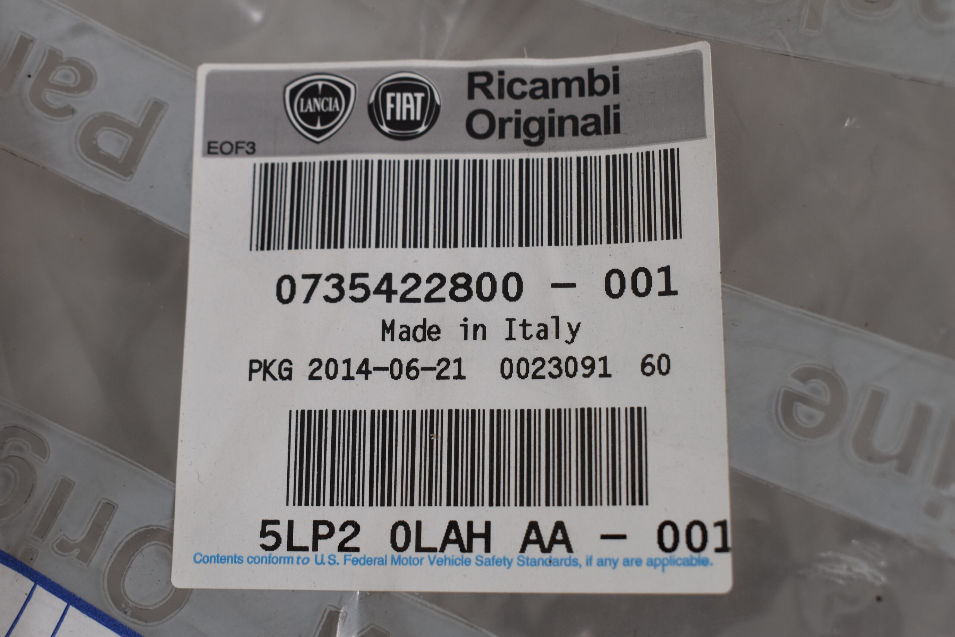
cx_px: 478
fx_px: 1353
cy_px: 318
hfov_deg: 38.9
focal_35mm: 51
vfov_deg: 26.5
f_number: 7.1
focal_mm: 34
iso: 400
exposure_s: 1/60
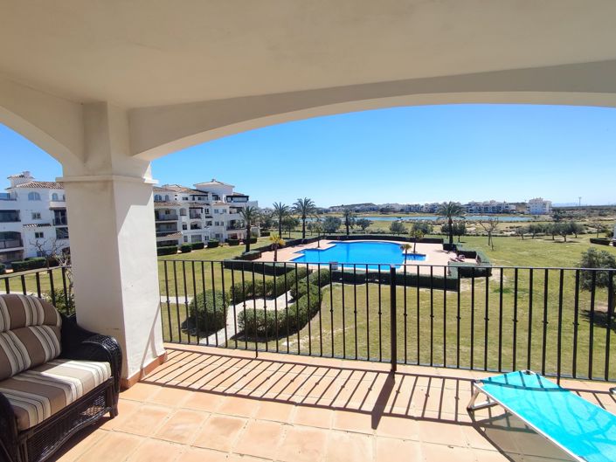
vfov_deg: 78.1
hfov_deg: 94.5
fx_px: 285
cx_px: 308
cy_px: 231
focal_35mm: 16
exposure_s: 1/1263
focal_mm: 1.65
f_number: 2.2
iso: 50
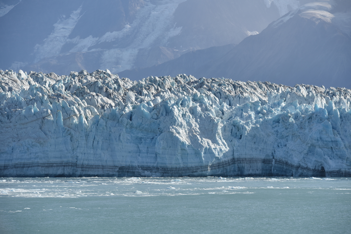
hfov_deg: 12.1
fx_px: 1658
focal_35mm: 170
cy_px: 117
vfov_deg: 8.1
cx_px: 176
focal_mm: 170
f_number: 8
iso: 100
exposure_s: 1/400
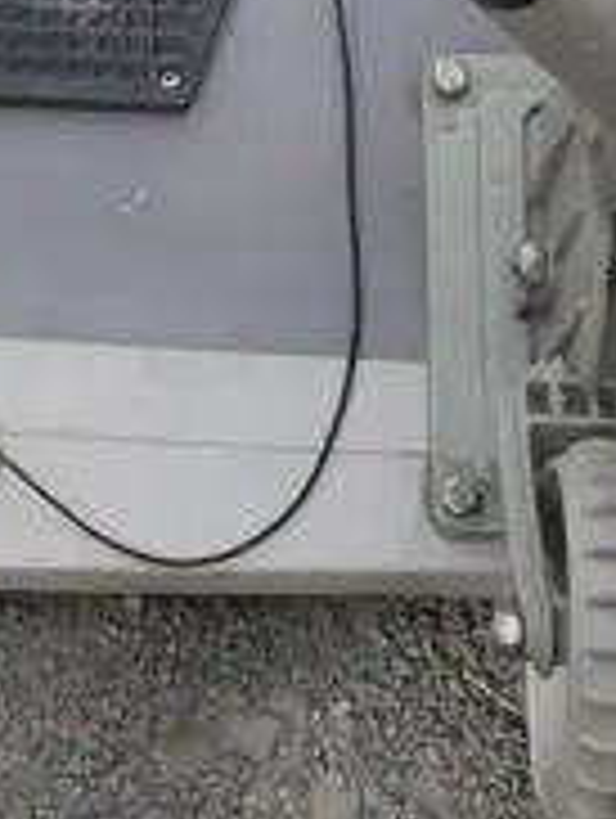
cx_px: -47
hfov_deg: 8.7
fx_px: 4001
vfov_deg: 11.4
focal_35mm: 169
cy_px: -180
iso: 200
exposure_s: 1/320
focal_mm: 15
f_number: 7.1
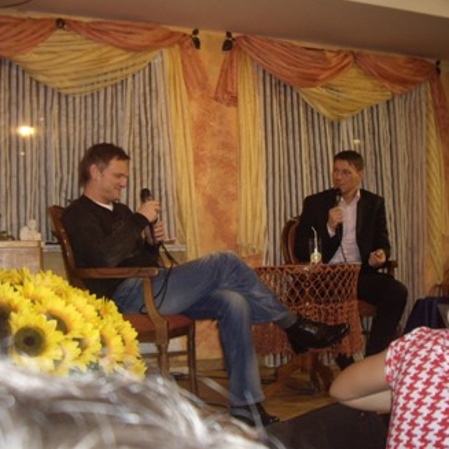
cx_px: 225
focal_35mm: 46
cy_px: 225
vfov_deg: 36.8
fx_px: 675
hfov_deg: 36.8
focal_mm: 7.9
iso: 200
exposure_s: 1/40
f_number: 2.8
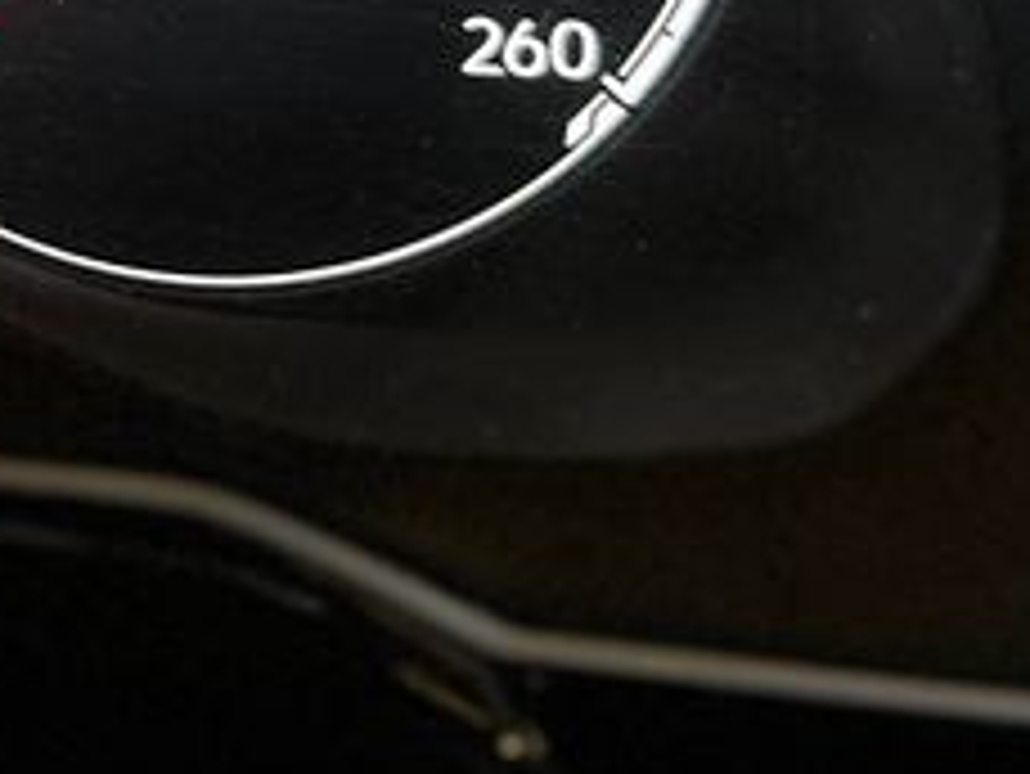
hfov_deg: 18.9
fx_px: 2531
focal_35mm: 85
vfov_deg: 15.4
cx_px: -693
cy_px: -536
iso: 200
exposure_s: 1/60
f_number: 1.78
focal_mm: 6.86
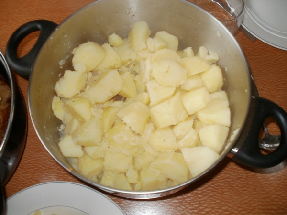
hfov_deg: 51.4
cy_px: 108
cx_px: 144
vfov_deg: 39.7
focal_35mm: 36
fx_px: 298
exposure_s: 1/30
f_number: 3.5
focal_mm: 6.3
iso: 125
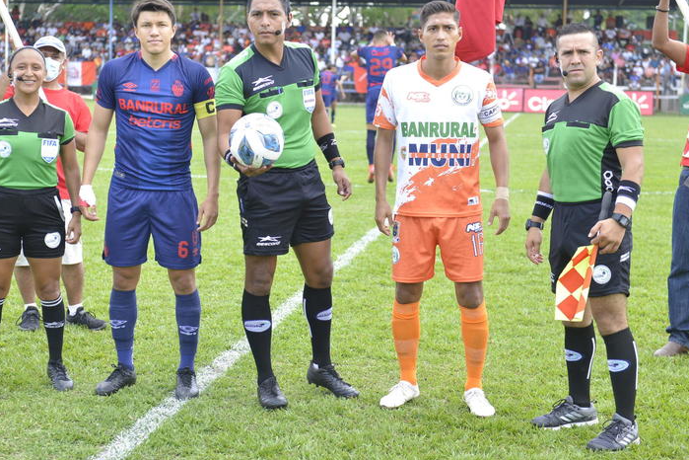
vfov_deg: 18.4
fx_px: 1416
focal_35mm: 74
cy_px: 171
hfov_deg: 27.3
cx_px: 284
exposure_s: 1/1250
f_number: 3.2
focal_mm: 55
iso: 640
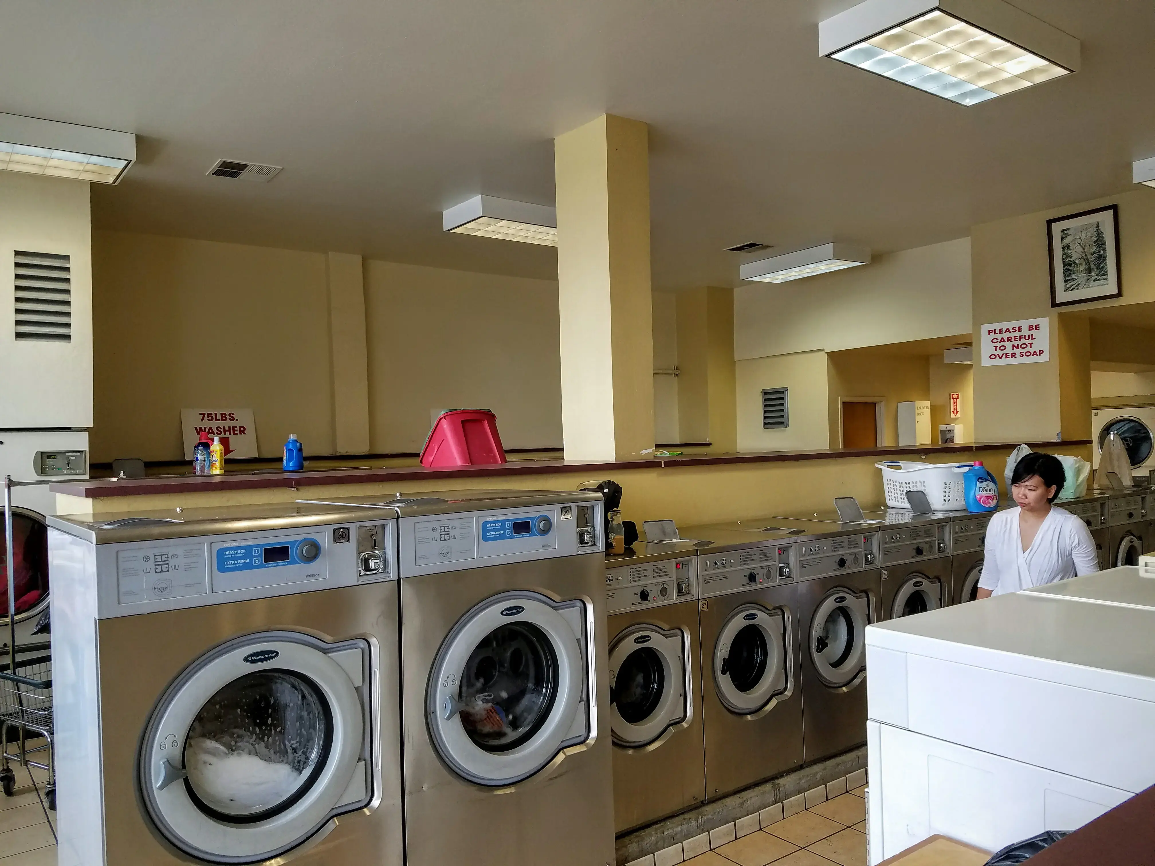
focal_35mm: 26
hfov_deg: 67.3
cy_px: 433
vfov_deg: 53.1
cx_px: 578
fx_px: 868
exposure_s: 1/120
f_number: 1.7
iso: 64
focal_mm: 4.2
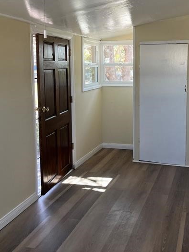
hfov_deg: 37.2
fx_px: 277
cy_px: 91
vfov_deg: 48.4
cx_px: 130
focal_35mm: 38
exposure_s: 1/122
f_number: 1.6
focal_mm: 5.1
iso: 100
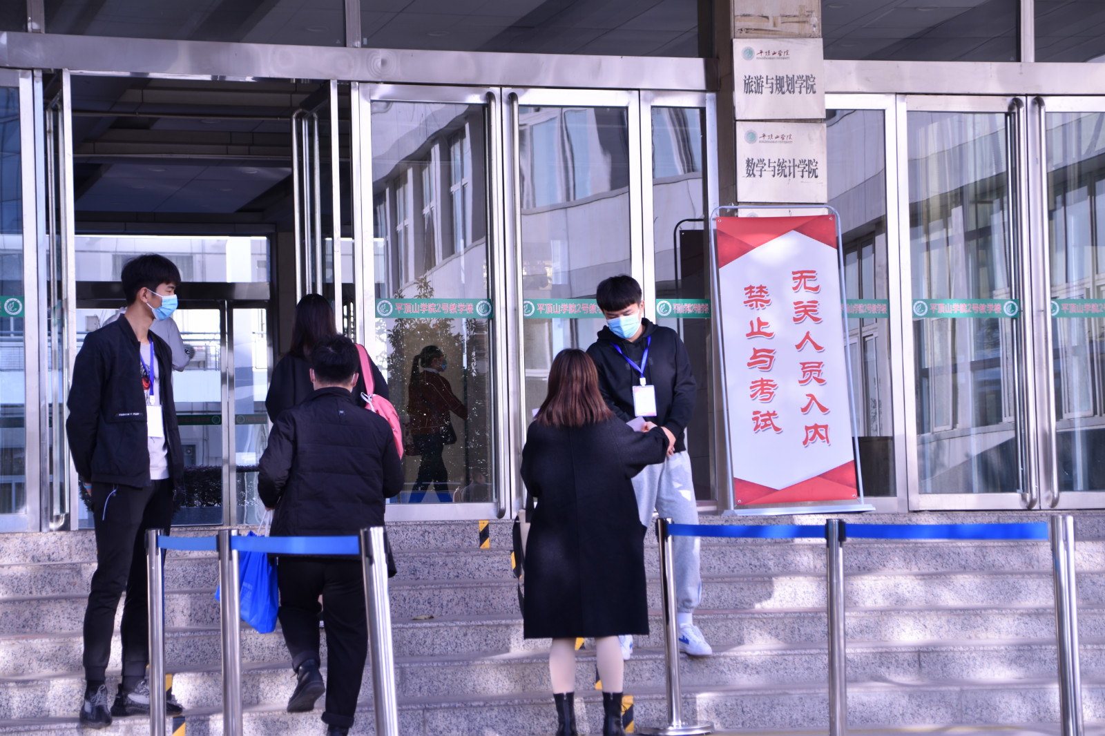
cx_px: 552
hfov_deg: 24.2
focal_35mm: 84
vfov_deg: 16.3
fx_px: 2578
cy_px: 368
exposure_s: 1/100
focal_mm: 56
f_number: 5
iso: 100
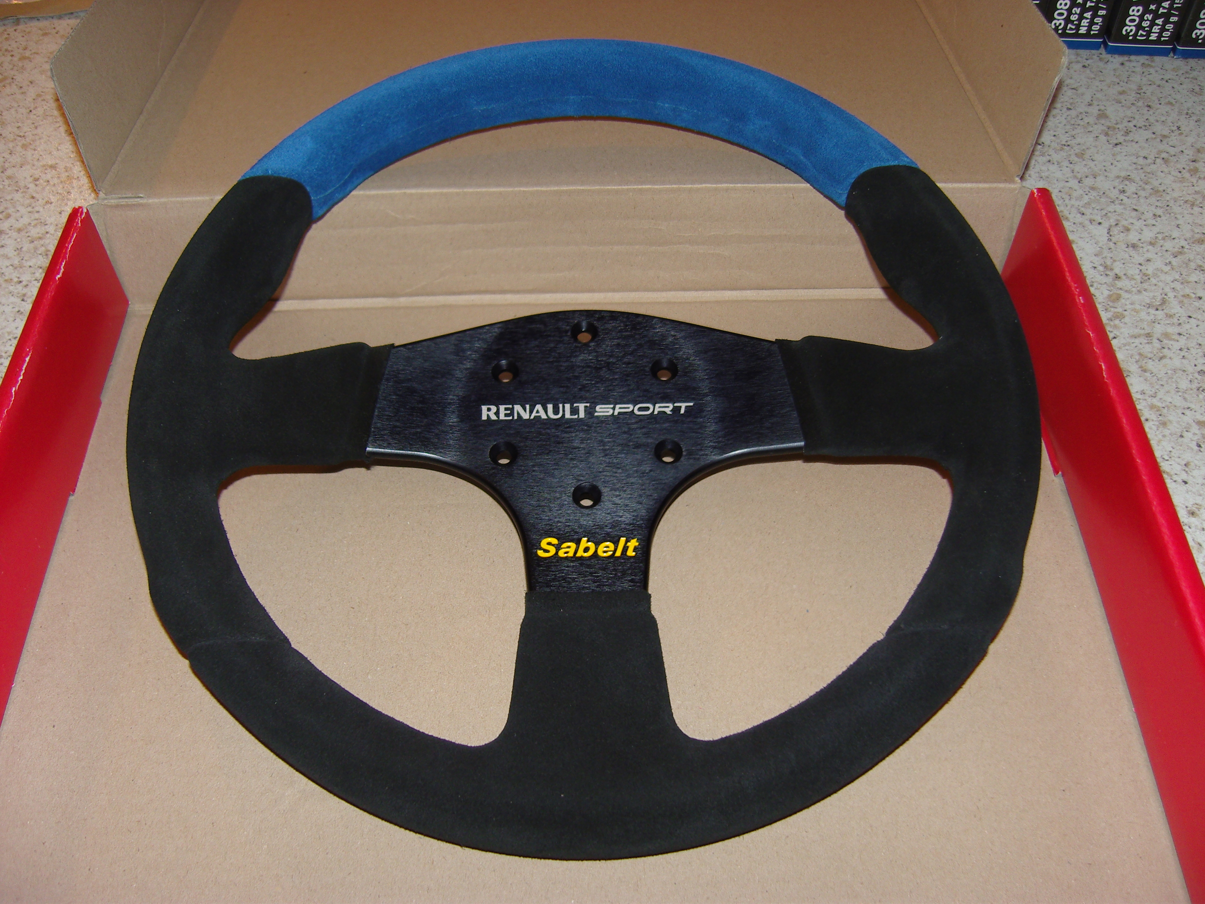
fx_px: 1184
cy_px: 452
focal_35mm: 34
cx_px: 602
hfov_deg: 54.0
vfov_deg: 41.8
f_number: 2.8
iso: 100
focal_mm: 7.3
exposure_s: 1/40
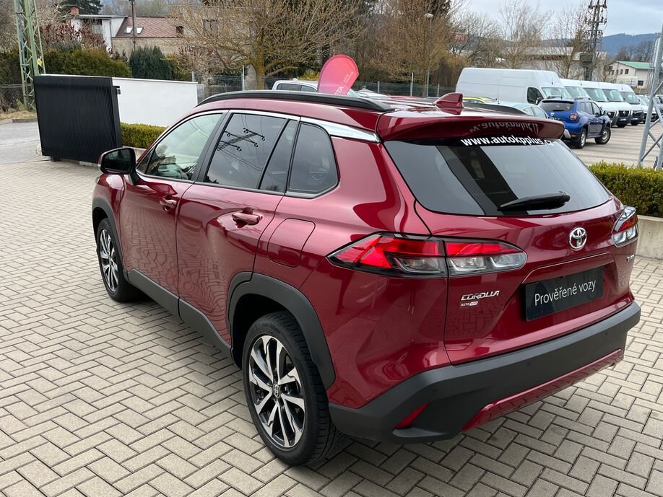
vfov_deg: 48.2
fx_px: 556
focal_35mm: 29
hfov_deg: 61.6
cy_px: 271
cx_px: 358
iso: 50
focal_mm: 5.1
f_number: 1.6
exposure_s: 1/891
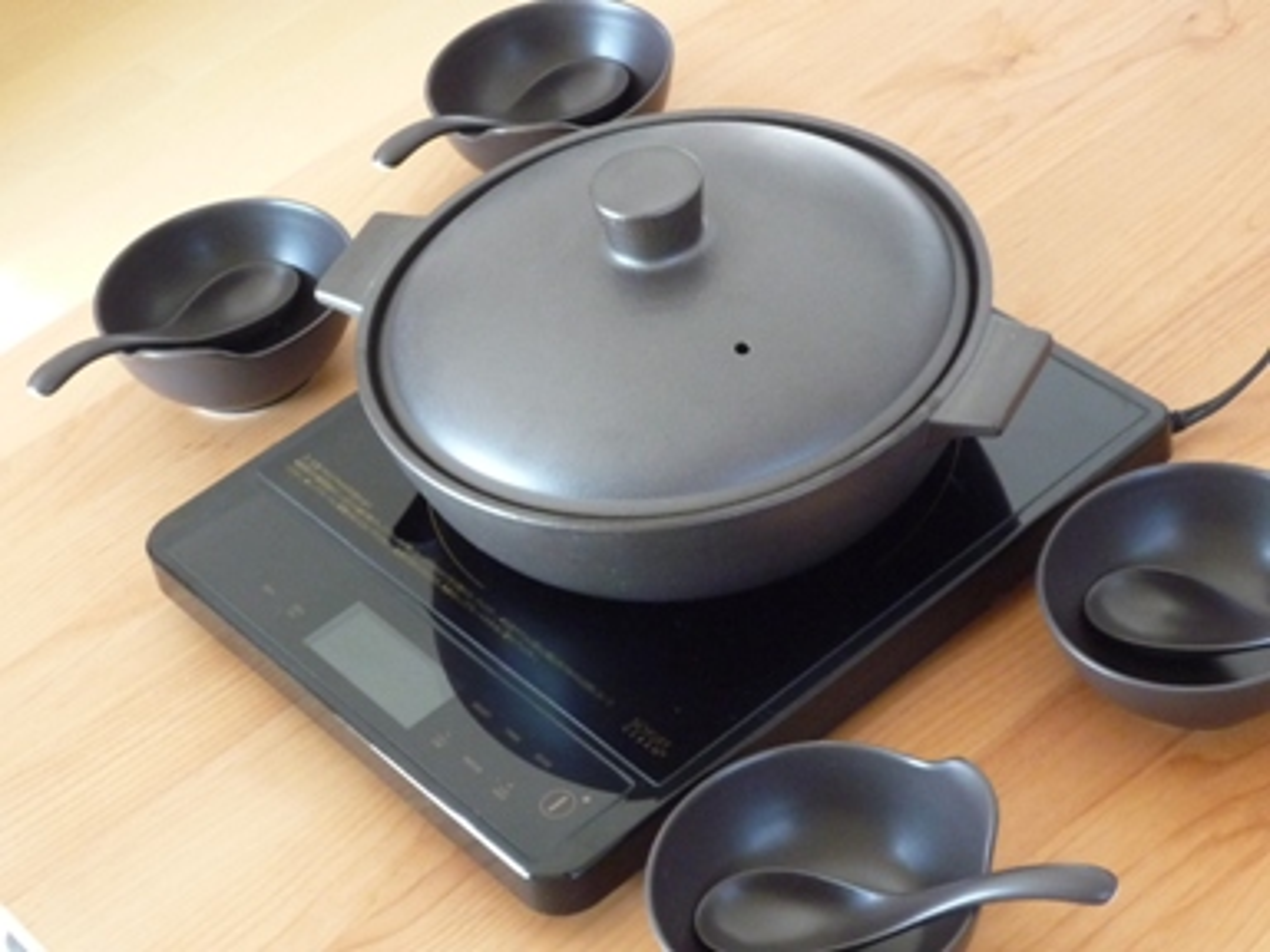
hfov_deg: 23.3
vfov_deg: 17.6
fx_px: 3082
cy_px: 476
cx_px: 635
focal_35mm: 84
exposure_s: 1/25
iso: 400
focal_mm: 10.4
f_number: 4.7
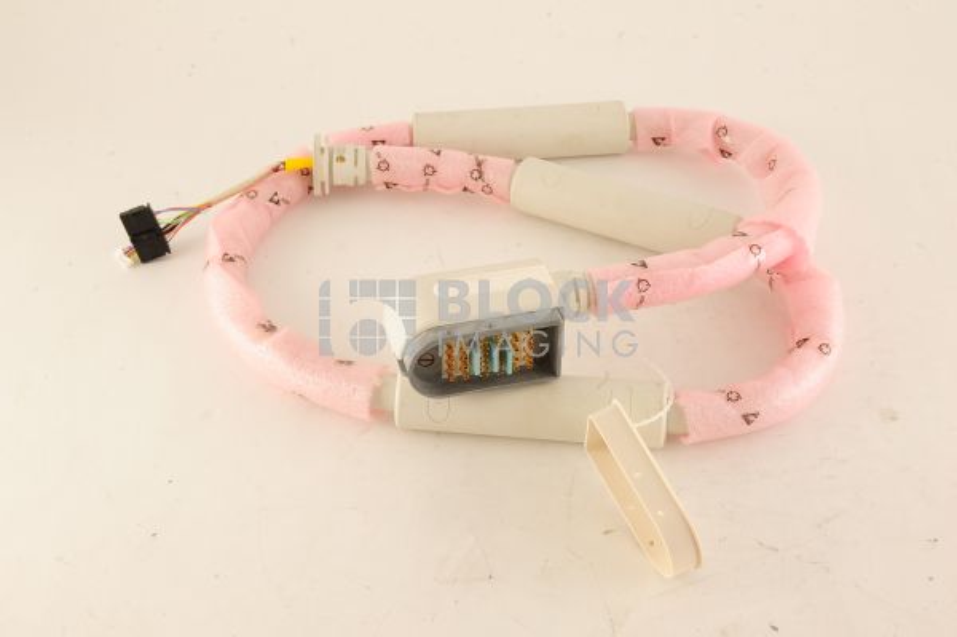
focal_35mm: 50
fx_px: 1328
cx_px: 478
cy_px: 318
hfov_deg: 39.6
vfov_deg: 26.9
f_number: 13
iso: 1600
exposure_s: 1/160
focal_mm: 50
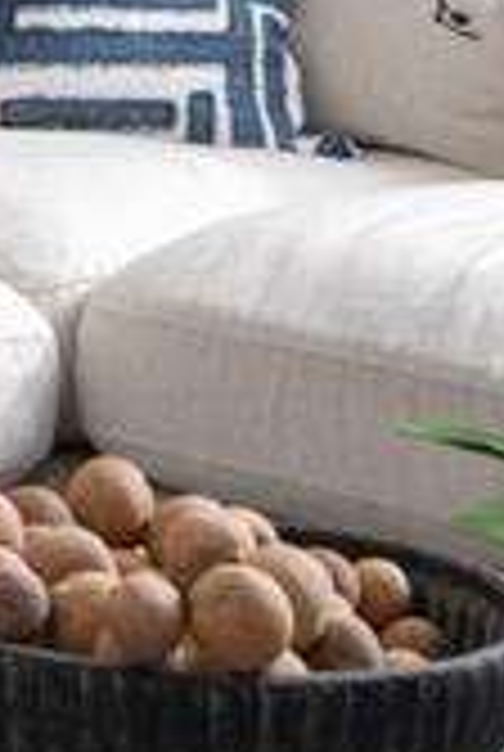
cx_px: -846
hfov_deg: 5.1
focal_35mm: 258
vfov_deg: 7.6
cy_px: -806
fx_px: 5395
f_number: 8
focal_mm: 36
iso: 200
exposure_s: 1/80
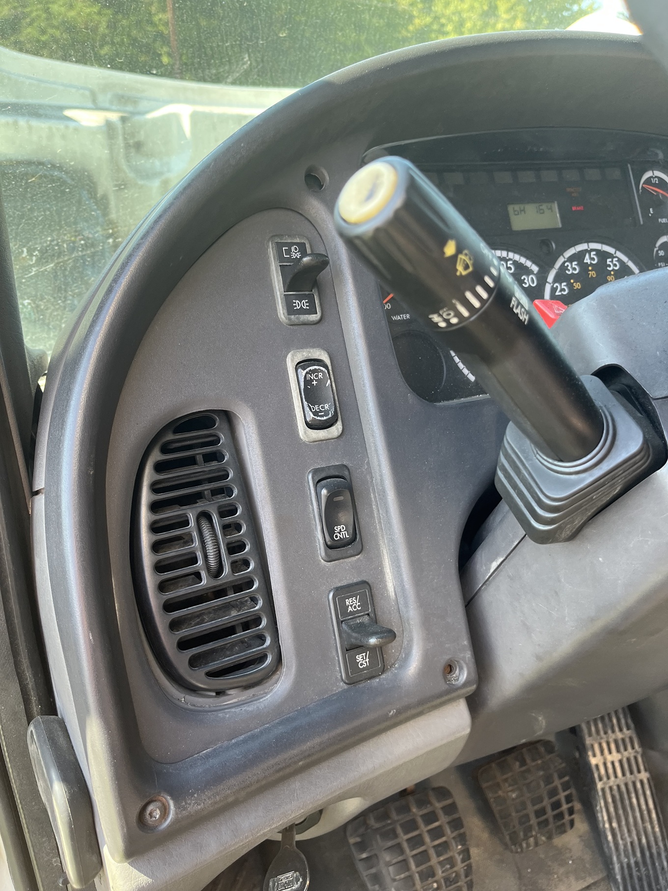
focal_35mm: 26
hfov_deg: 53.1
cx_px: 334
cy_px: 446
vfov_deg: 67.3
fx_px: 669
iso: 64
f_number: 1.6
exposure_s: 1/149
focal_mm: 5.1
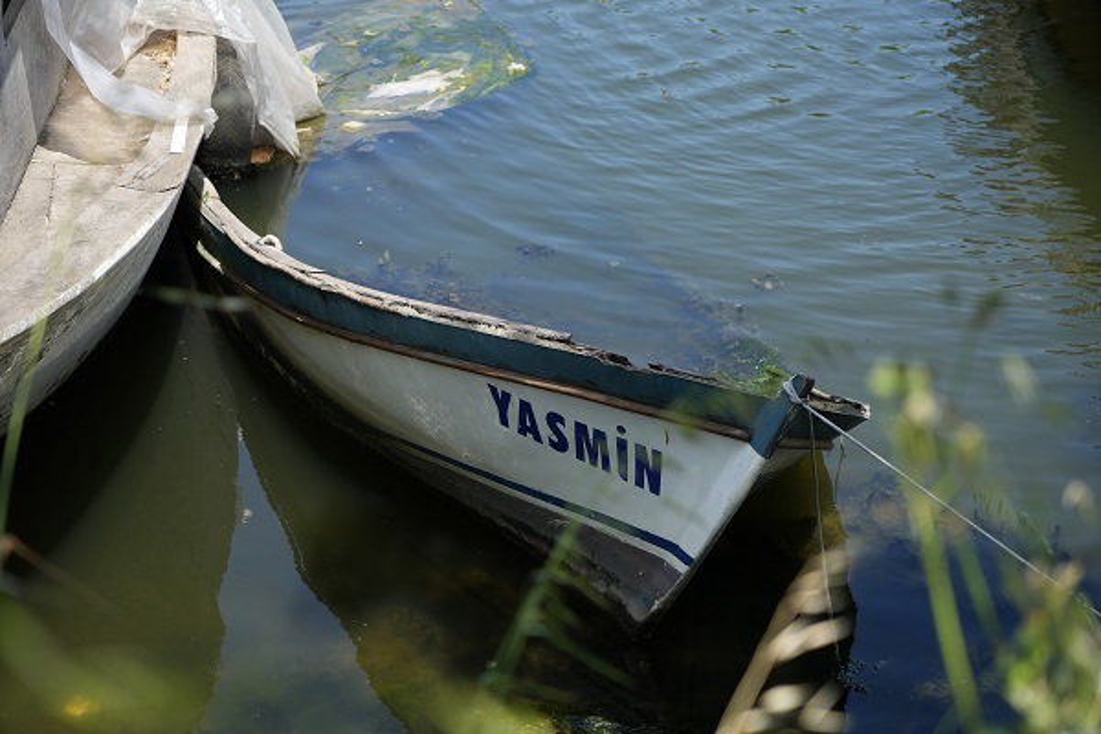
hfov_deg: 28.8
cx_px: 550
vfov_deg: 19.5
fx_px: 2141
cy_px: 367
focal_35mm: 70
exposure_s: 1/500
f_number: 4
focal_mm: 70
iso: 100
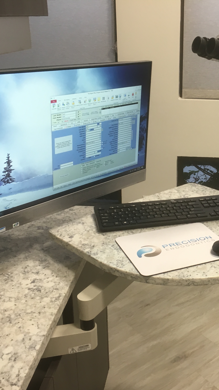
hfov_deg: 26.7
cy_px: 199
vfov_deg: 47.4
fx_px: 444
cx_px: 198
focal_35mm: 43
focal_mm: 4.15
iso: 50
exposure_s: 1/30
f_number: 2.2
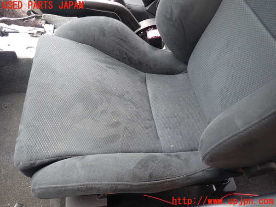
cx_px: 138
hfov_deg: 69.4
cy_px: 104
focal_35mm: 25
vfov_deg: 54.9
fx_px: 199
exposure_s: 1/60
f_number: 2
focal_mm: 4.5
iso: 160
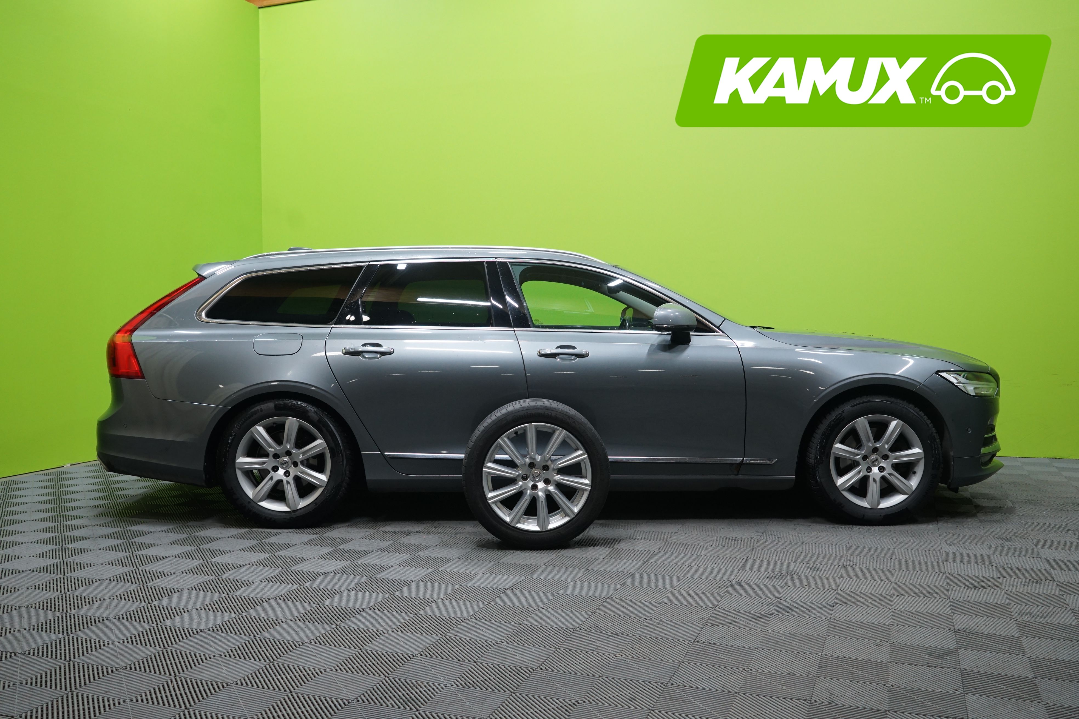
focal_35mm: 33
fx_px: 989
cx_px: 540
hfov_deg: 57.2
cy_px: 360
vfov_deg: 40.0
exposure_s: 1/20
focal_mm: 33
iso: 1000
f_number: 5
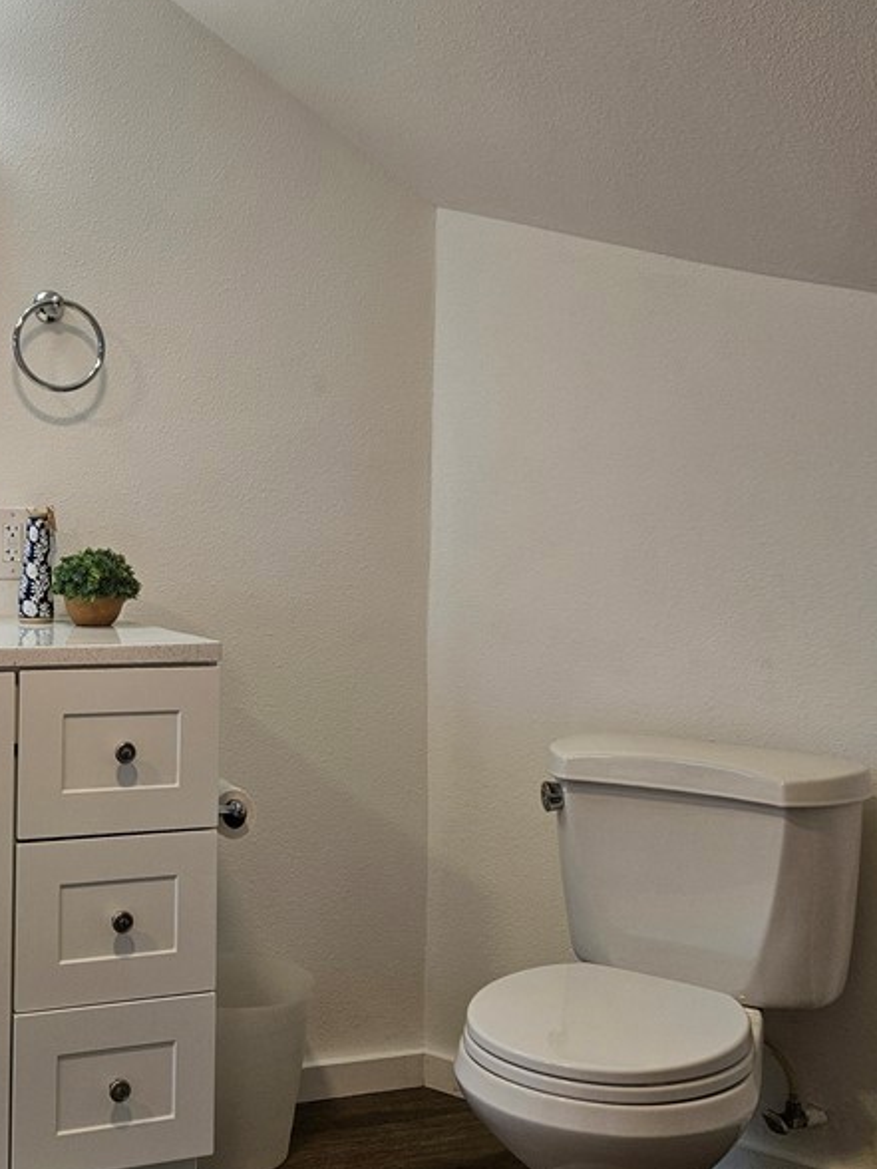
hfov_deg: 35.0
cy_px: 577
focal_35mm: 40
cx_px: 192
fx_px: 1351
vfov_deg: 46.8
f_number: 1.8
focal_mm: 5.4
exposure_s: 1/120
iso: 100
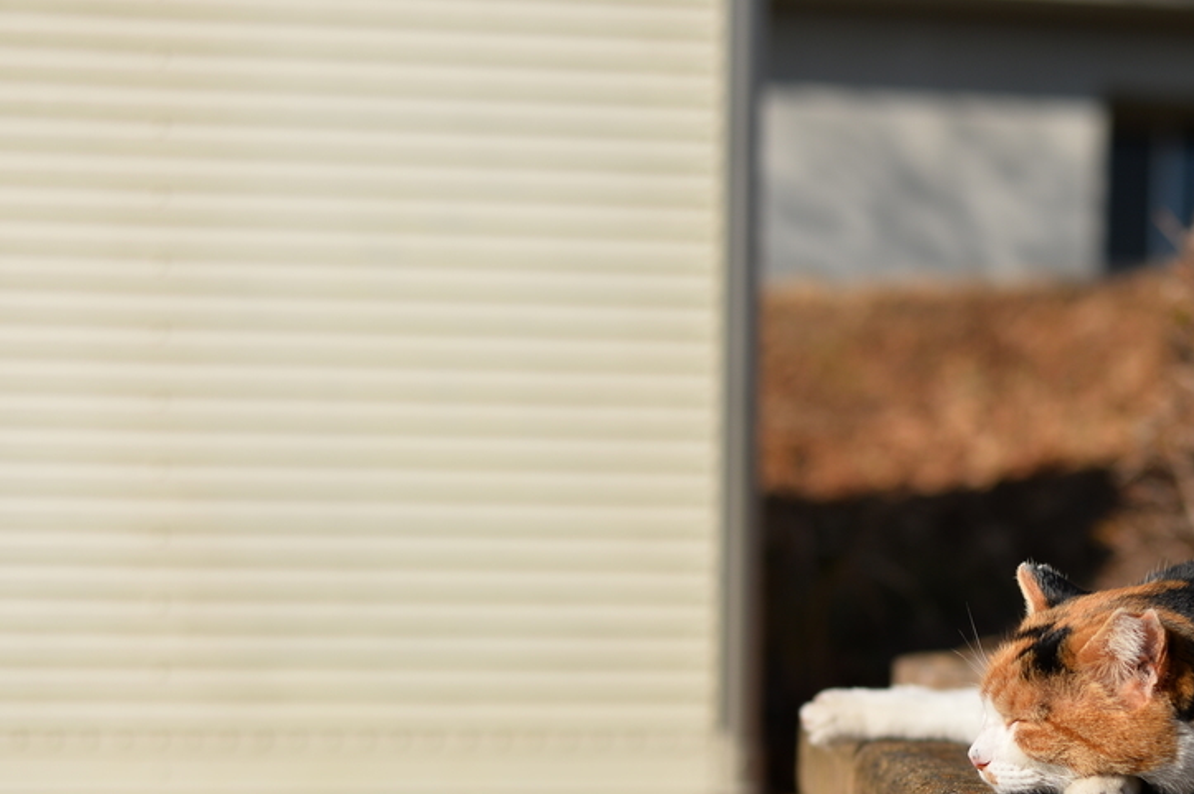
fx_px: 2751
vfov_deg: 16.3
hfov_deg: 24.0
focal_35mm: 83
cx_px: 984
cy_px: 618
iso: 140
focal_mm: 50
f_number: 2.8
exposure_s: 1/4000
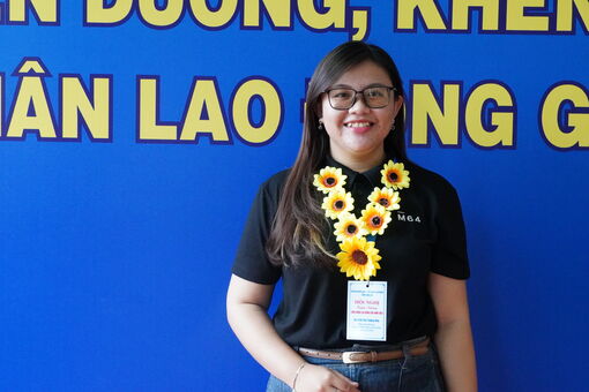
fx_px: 883
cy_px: 196
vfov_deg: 25.1
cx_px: 294
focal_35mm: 54
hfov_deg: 36.9
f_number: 8
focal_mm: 36
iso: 8000
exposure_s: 1/500
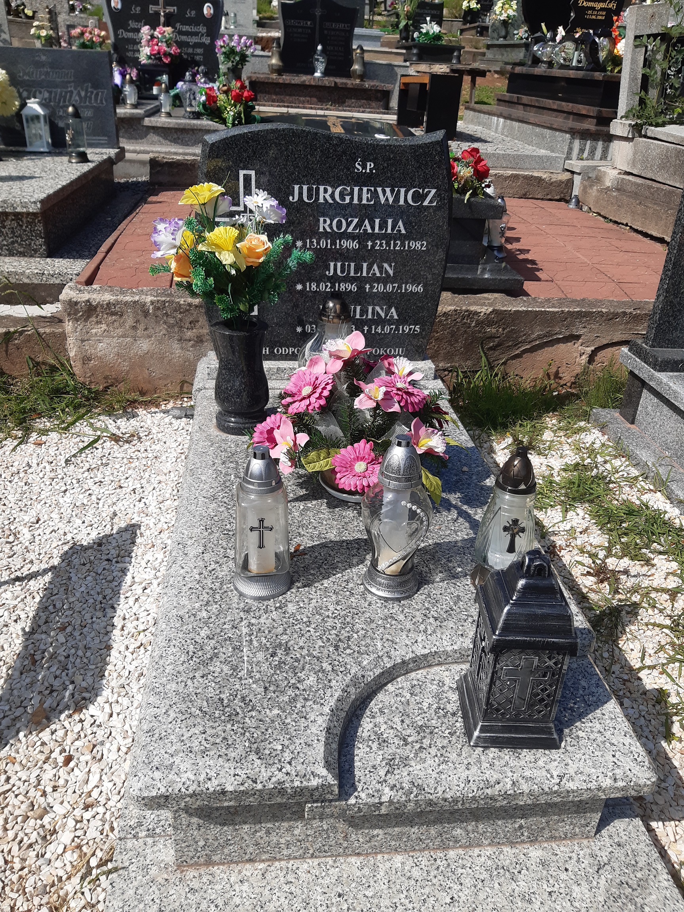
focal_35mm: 26
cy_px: 456
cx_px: 342
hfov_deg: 53.1
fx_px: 685
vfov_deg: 67.3
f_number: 1.7
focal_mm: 3.92
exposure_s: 1/2710
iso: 40
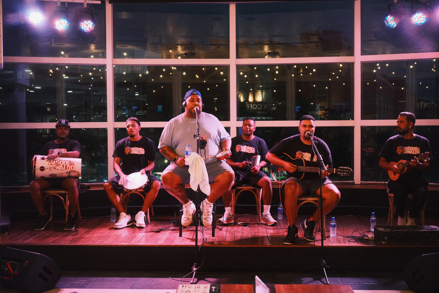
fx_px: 500
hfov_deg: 47.4
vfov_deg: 32.6
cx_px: 220
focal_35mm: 41
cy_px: 146
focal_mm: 27
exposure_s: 1/100
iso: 4000
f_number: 2.8
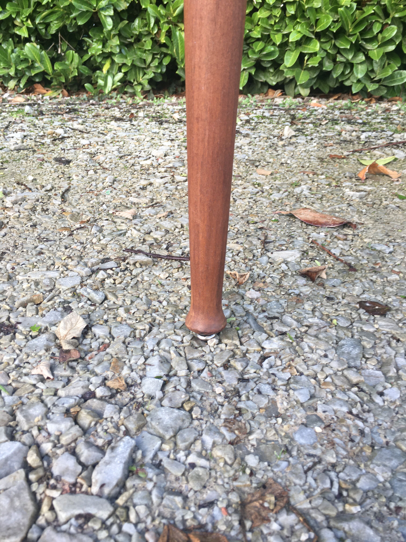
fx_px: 454
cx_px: 203
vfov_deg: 61.7
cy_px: 271
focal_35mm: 29
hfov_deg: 48.2
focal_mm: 4.15
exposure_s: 1/100
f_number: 2.2
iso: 25
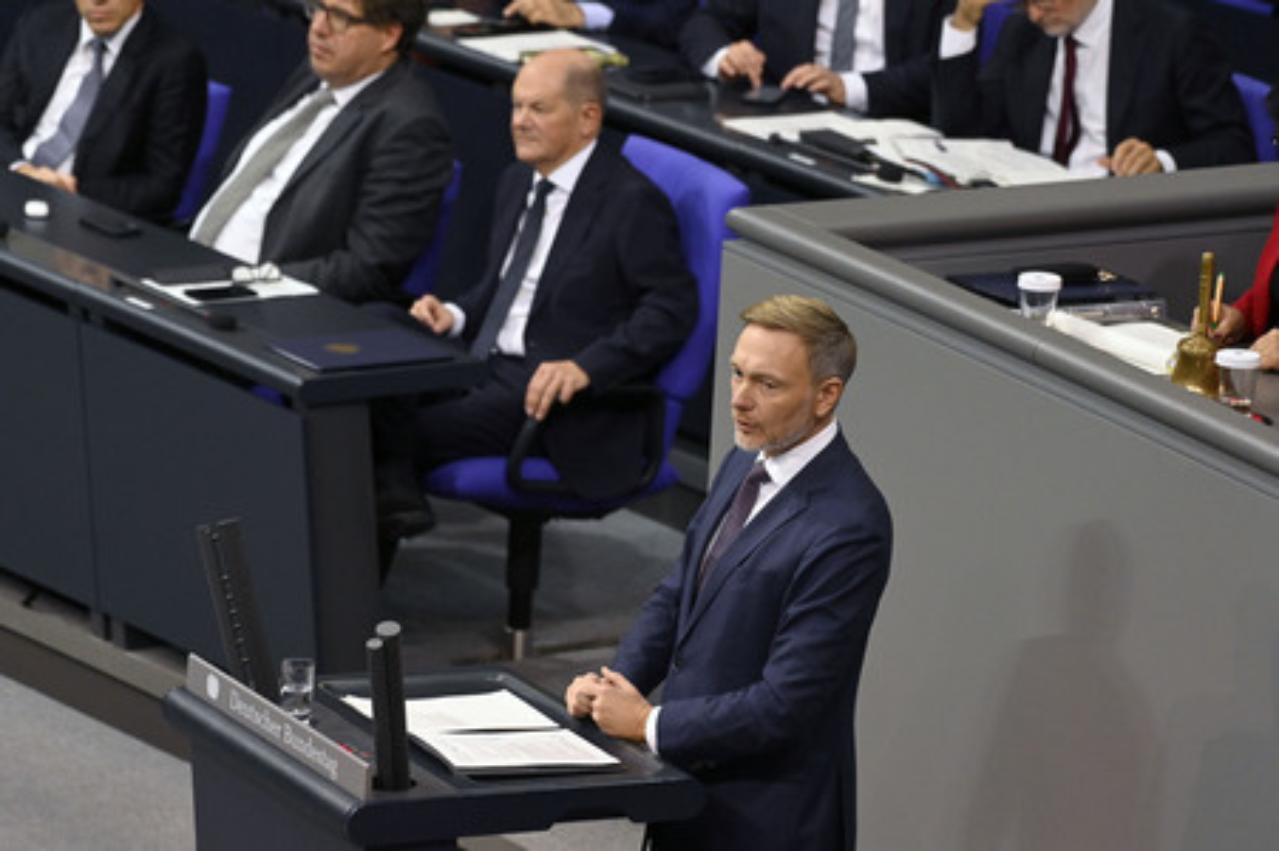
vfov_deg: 5.7
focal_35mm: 240
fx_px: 8520
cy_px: 426
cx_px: 640
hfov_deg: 8.6
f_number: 5.6
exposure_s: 1/400
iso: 8000
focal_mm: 240
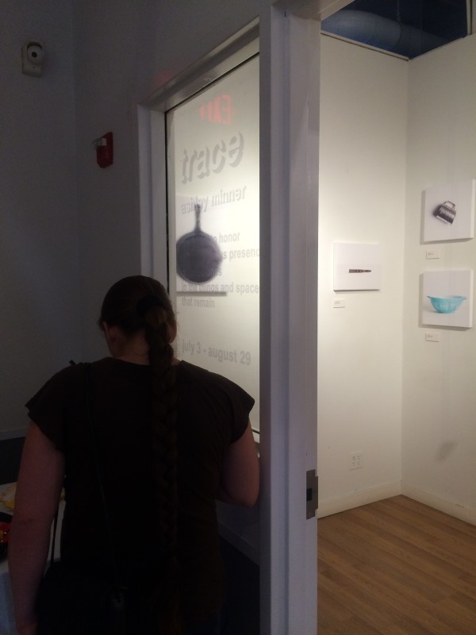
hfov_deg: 48.2
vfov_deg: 61.7
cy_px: 318
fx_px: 532
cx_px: 238
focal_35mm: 29
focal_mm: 4.15
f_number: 2.2
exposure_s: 1/30
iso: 50
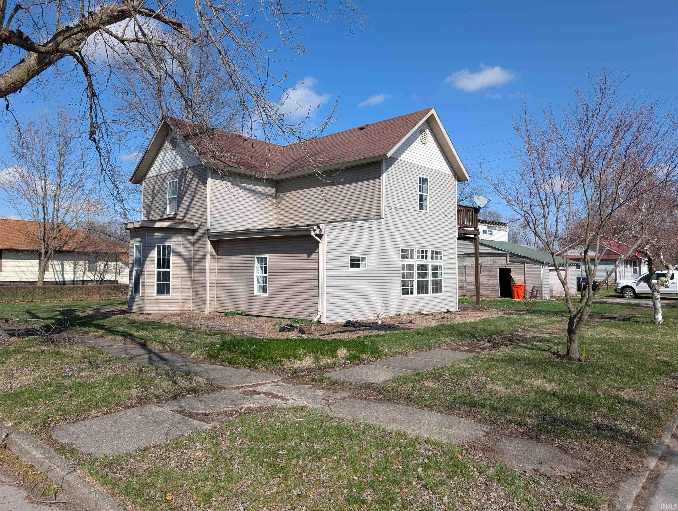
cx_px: 339
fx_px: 471
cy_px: 256
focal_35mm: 24
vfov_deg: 56.9
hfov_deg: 71.5
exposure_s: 1/1110
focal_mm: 6.9
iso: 20
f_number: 1.68
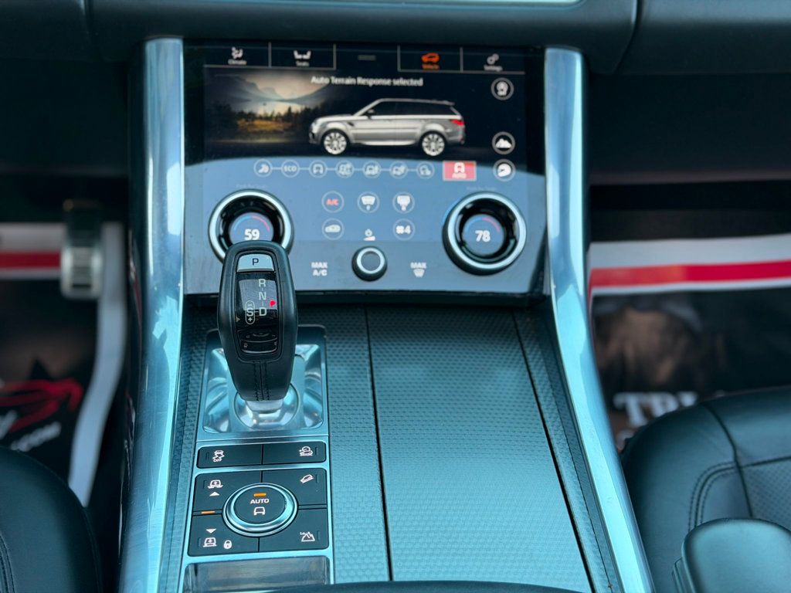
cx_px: 396
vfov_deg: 30.3
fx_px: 1097
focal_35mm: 48
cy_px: 296
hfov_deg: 39.7
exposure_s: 1/80
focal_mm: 6.76
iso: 100
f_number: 1.78
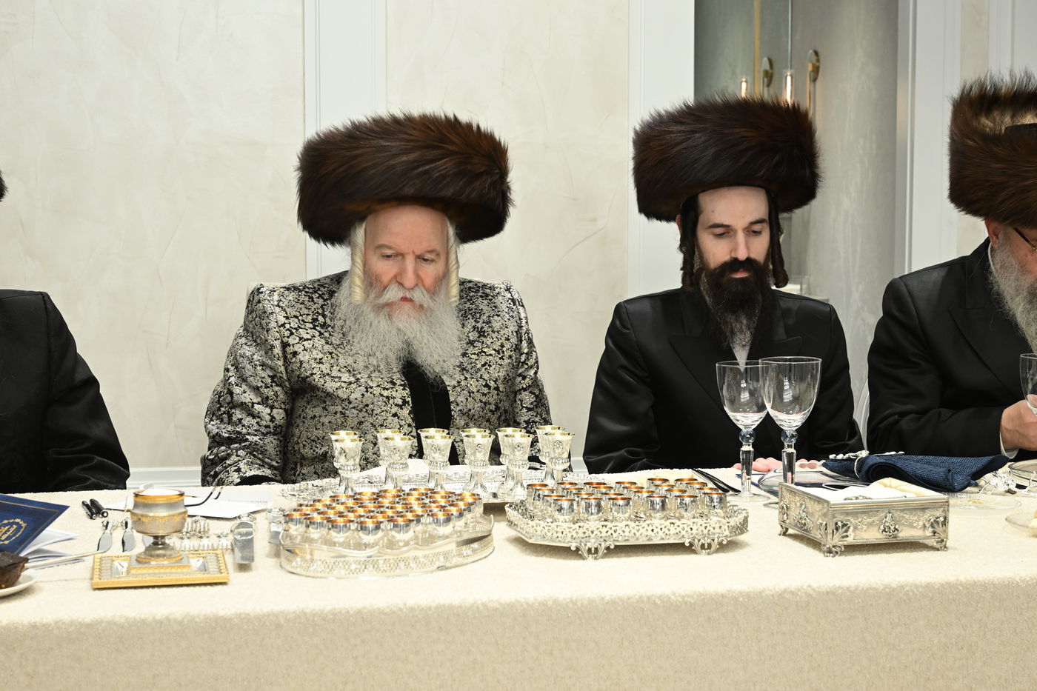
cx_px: 518
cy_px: 346
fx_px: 2016
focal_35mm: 70
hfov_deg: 28.8
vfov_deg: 19.5
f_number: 9
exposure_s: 1/80
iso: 1600
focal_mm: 70
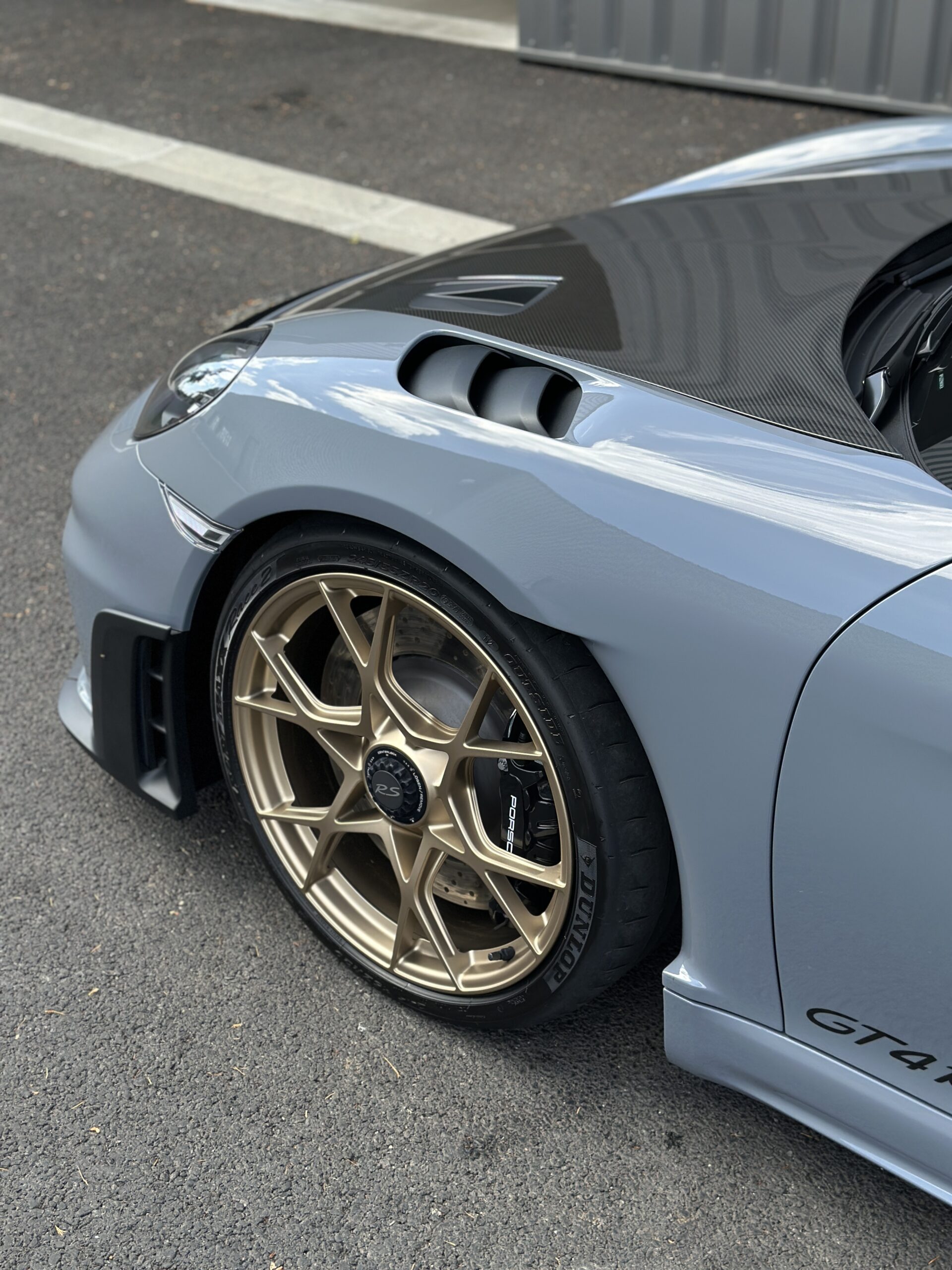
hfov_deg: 30.3
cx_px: 476
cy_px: 635
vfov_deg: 39.7
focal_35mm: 48
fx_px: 1760
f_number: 1.78
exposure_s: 1/850
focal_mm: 6.86
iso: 80
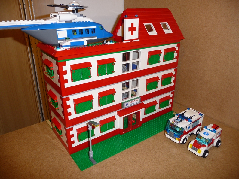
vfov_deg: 49.7
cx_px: 120
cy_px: 90
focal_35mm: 28
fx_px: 193
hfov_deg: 63.5
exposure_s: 1/30
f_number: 3.3
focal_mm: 4.7
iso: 100
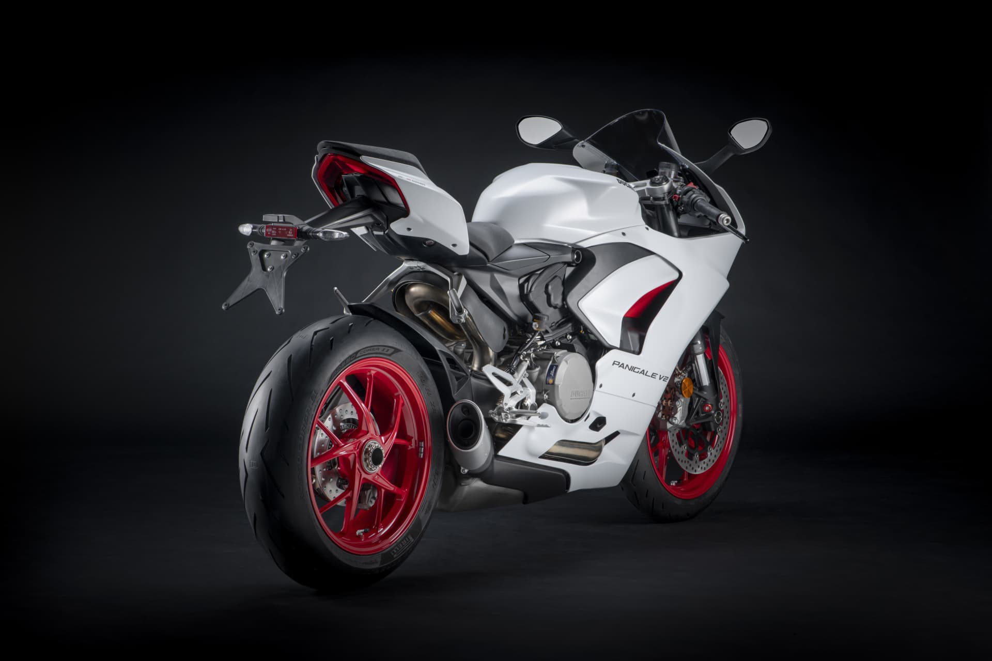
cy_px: 330
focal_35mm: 105
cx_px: 496
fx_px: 2893
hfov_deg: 19.5
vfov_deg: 13.0
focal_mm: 105
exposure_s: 1/160
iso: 100
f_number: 11
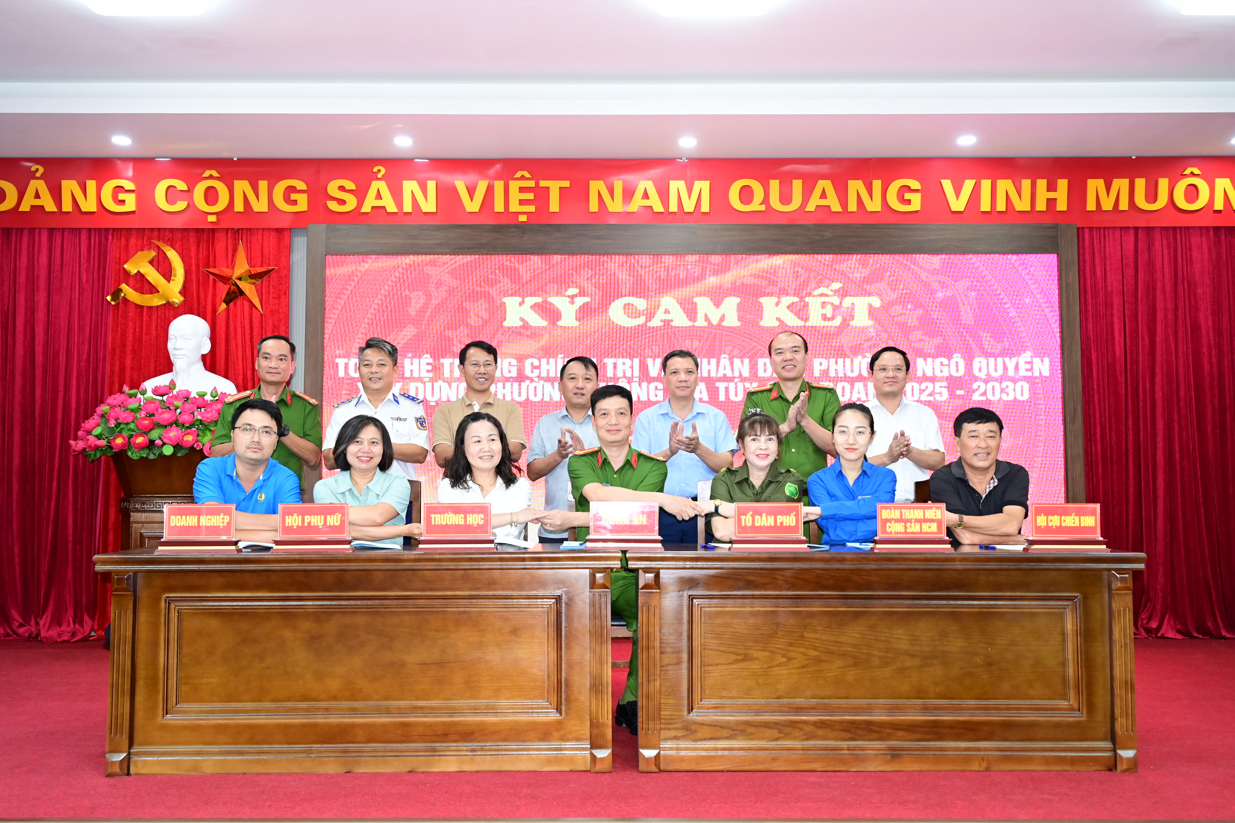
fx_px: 1081
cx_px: 618
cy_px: 412
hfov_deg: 59.5
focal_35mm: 32
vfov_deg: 41.7
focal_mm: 31.5
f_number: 4
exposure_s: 1/125
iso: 1600
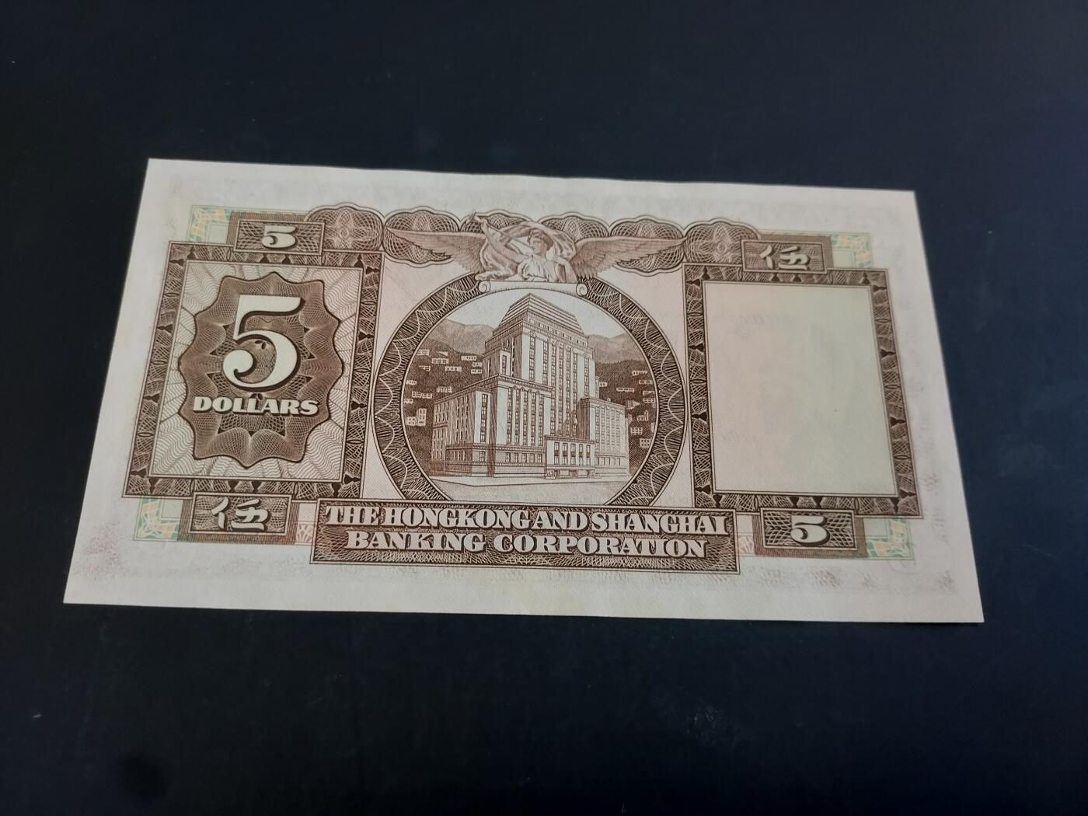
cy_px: 408
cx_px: 544
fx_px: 754
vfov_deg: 56.8
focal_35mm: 24
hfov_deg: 71.6
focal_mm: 4.6
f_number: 1.8
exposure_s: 1/60
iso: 100
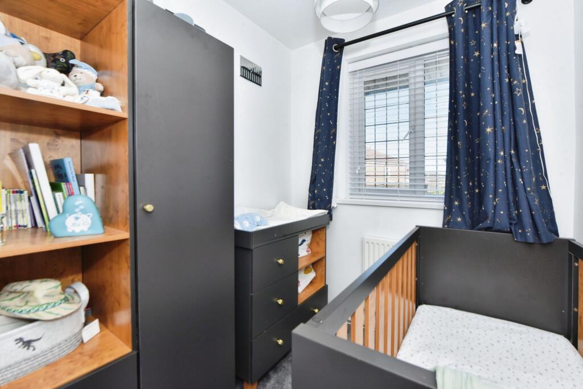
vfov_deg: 73.8
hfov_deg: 96.7
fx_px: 259
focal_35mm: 16
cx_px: 292
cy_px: 194
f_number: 11
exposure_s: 1/250
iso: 800
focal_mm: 16
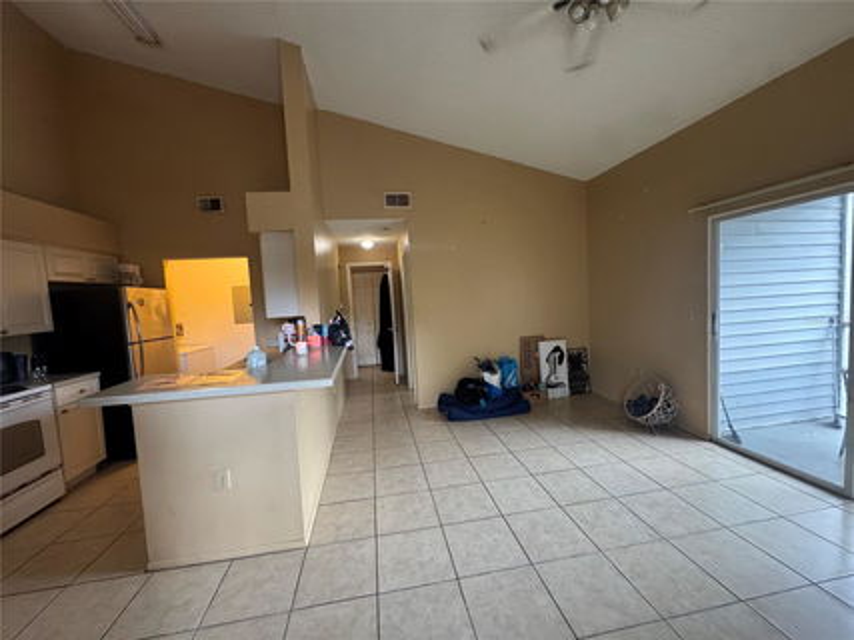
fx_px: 345
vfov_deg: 85.6
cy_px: 320
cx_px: 427
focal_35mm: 14
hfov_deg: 102.1
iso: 320
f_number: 2.2
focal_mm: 2.22
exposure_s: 1/60
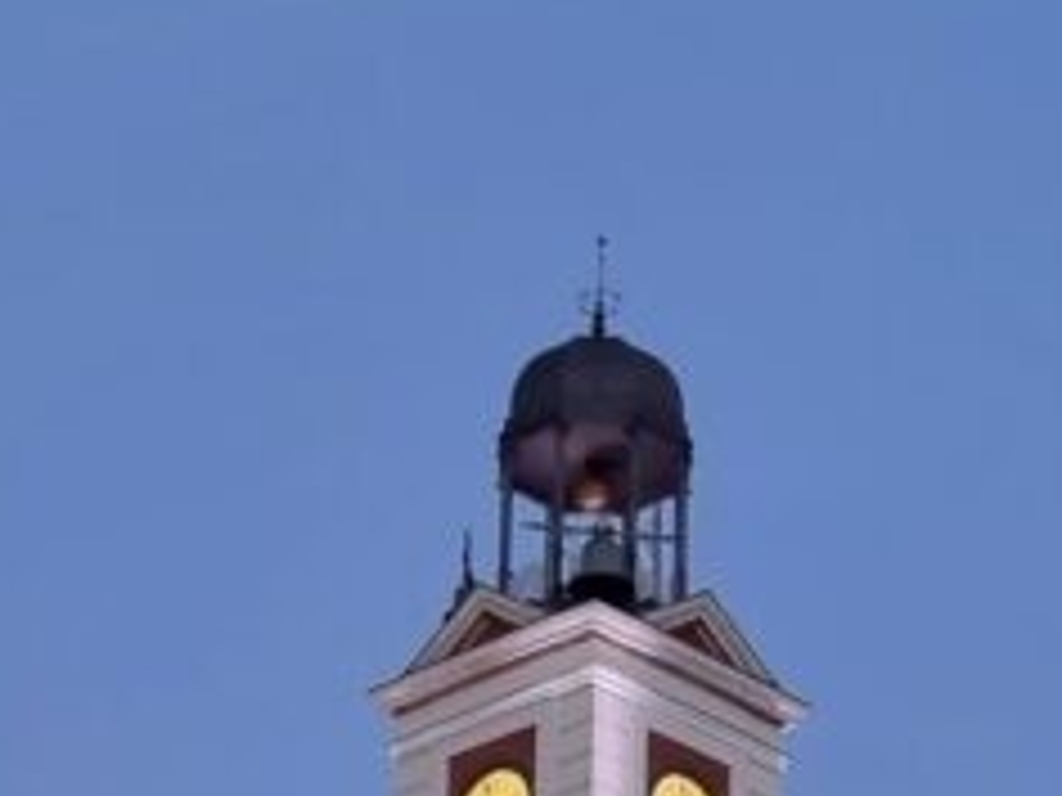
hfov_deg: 16.6
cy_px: 616
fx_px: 3651
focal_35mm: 119
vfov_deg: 12.4
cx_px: 531
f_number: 1.8
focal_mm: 5.4
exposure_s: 1/100
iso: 320
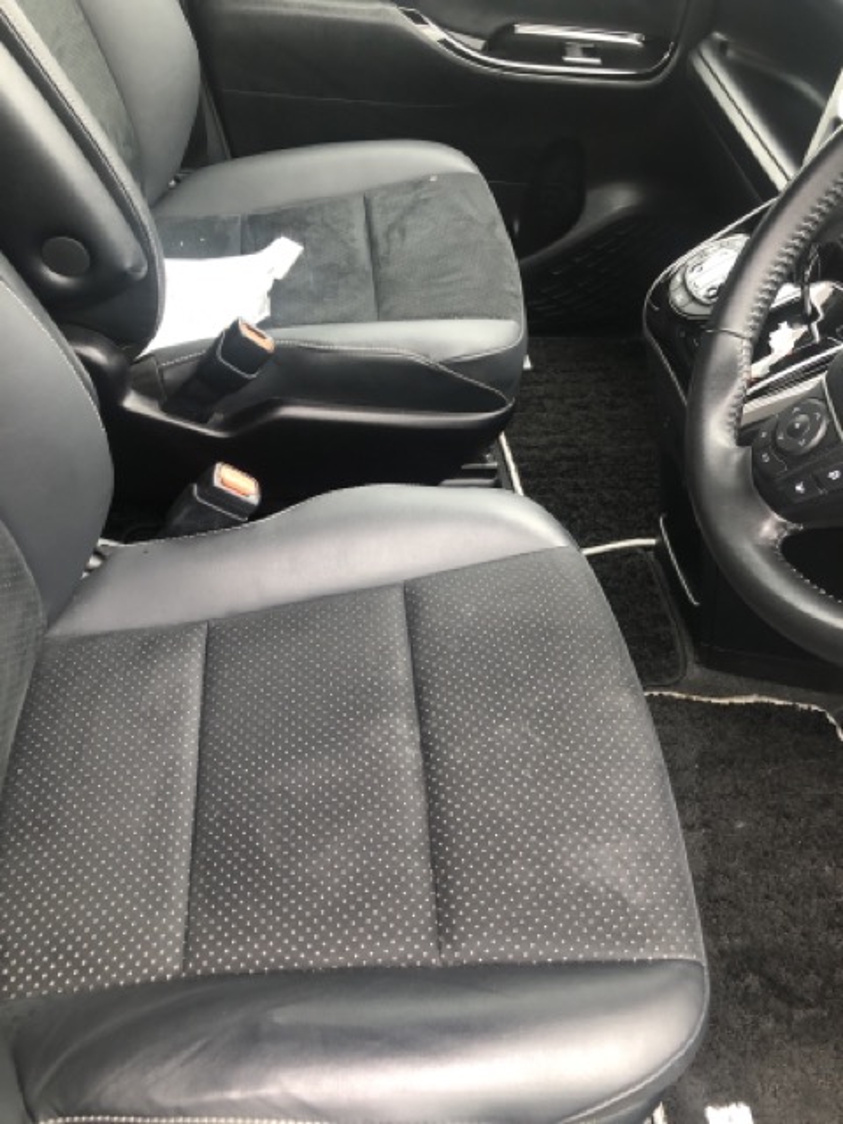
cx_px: 422
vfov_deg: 63.4
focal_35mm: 28
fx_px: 909
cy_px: 562
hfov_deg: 49.7
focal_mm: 3.99
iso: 32
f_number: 1.8
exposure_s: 1/30
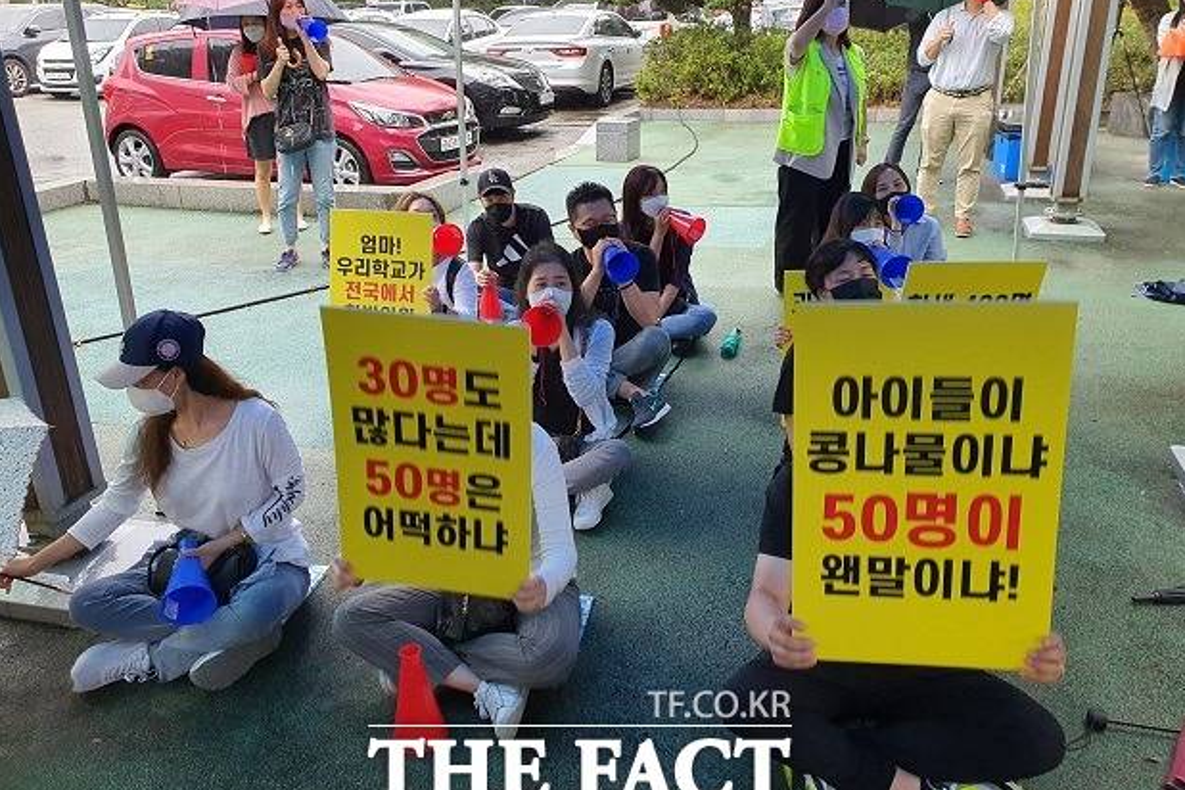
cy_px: 376
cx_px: 579
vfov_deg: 46.4
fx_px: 922
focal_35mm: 28
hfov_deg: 65.5
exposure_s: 1/120
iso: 200
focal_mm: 4.3
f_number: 2.4
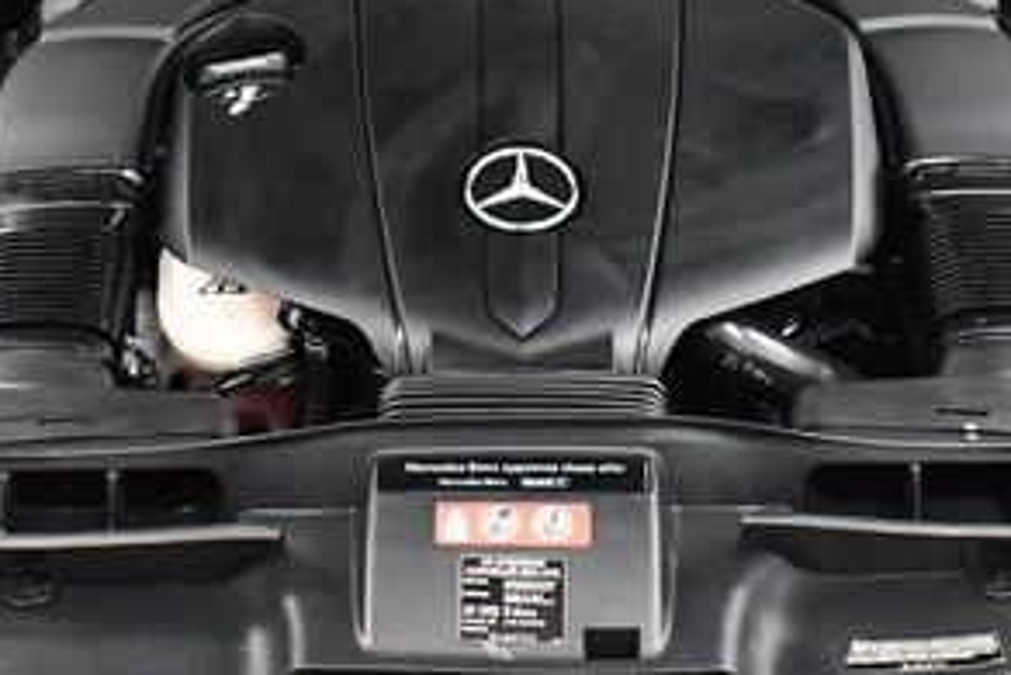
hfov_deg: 25.7
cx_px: 516
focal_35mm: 79
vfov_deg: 17.1
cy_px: 119
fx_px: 2220
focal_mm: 18
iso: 2800
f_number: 3.5
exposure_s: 1/125
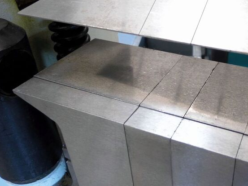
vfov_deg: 37.6
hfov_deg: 47.3
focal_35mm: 38
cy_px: 77
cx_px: 184
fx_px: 272
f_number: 3.1
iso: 100
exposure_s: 1/8
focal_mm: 4.5
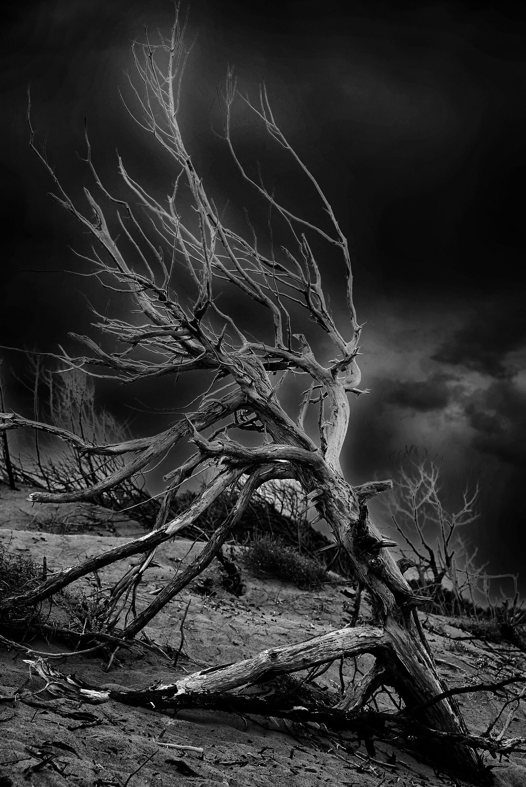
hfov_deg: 17.3
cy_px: 407
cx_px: 263
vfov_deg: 25.7
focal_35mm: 79
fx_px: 1729
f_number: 5.6
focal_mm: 75
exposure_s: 1/500
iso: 320
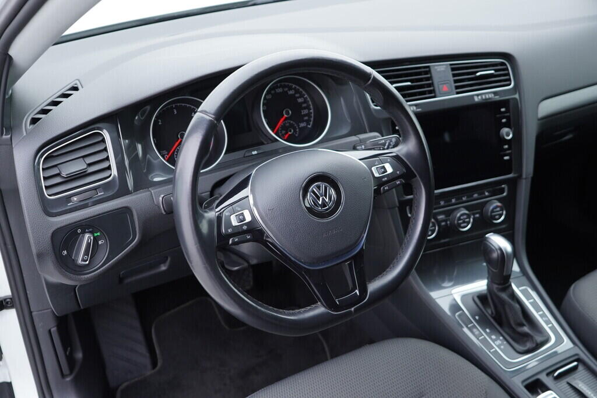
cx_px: 298
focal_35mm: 36
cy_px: 199
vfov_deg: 36.9
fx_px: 597
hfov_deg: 53.1
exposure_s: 1/40
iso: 200
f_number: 2.8
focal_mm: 24
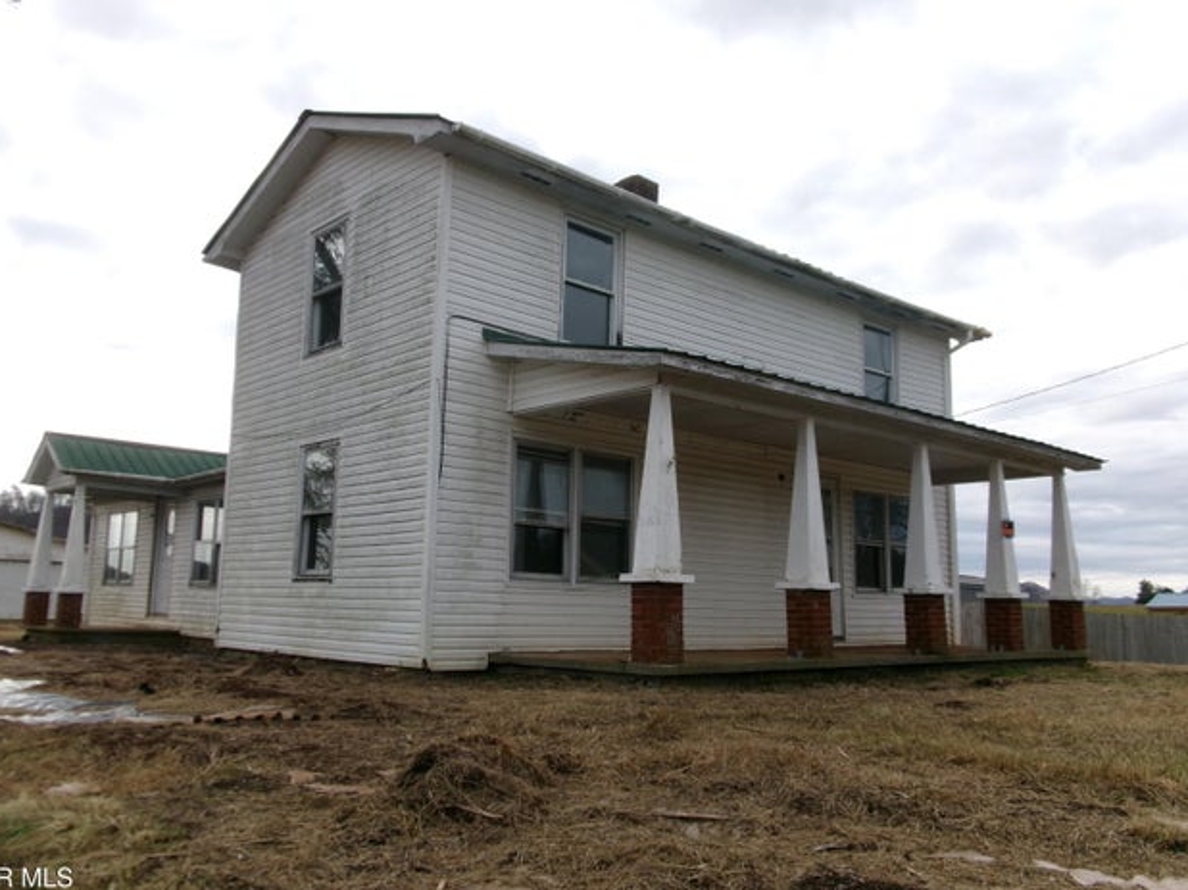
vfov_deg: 48.2
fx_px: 995
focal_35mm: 29
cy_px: 459
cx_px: 575
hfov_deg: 61.7
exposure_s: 1/100
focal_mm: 5.1
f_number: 10.8
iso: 100
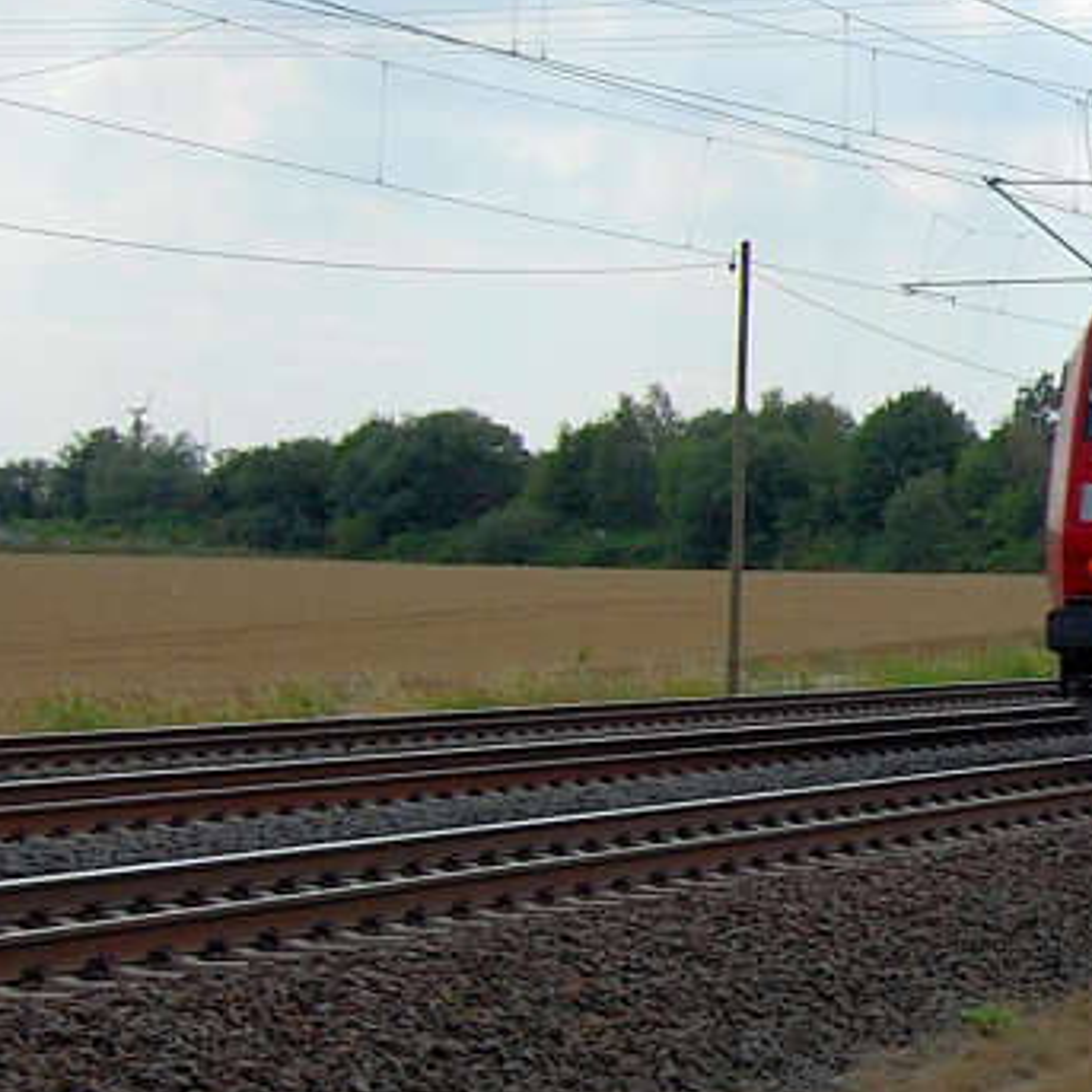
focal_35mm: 118
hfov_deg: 13.9
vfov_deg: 14.7
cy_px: 263
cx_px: 1598
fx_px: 4221
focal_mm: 31
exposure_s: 1/400
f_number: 10
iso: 200
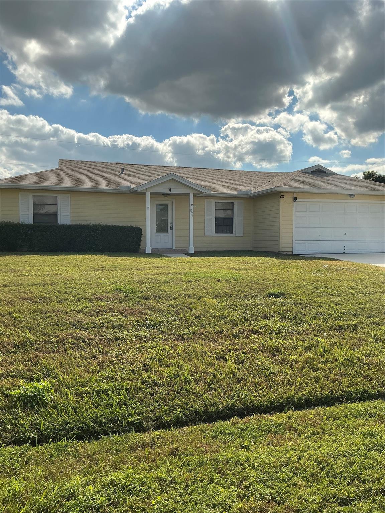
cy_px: 256
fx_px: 415
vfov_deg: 63.4
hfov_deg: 49.7
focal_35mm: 28
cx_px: 192
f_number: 1.8
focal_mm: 3
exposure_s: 1/2959
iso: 25
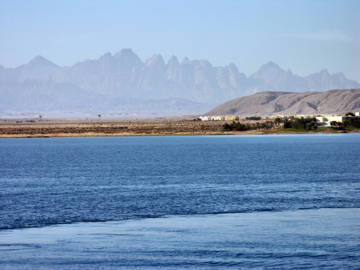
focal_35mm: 200
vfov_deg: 7.4
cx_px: 180
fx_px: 2080
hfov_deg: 9.9
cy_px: 135
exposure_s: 1/500
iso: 64
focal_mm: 50.8
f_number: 7.1
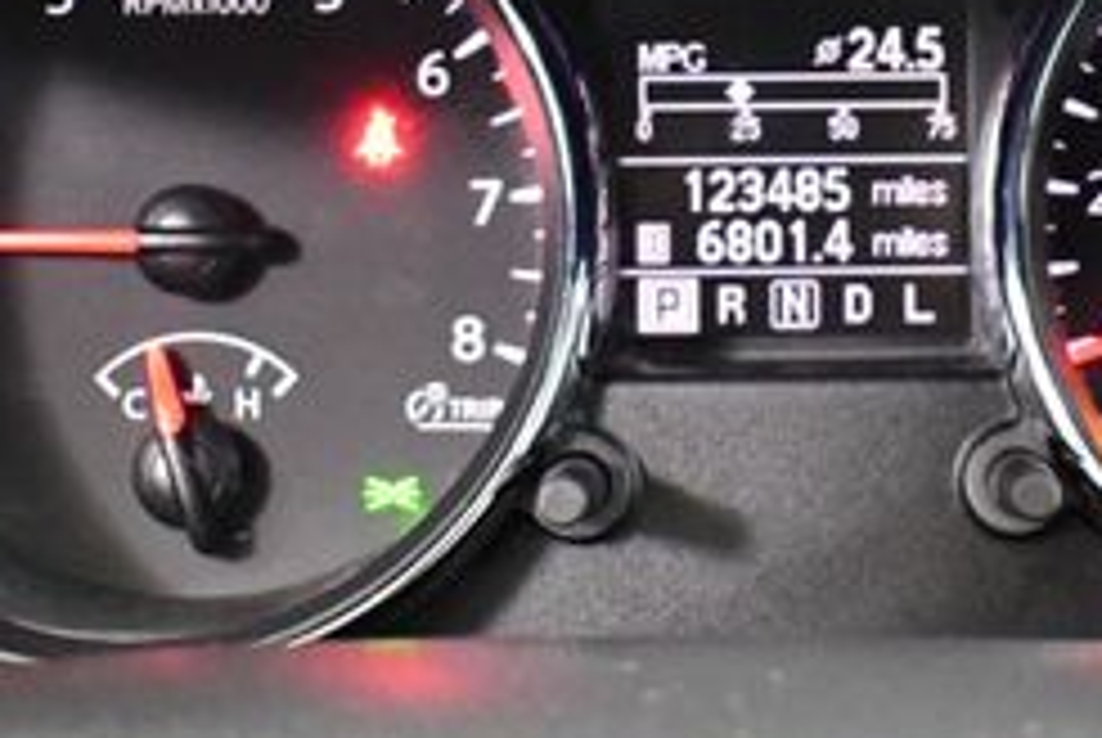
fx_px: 2881
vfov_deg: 14.5
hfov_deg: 21.6
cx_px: 756
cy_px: 180
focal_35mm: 94
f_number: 3.5
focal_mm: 18
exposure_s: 1/60
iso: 8000
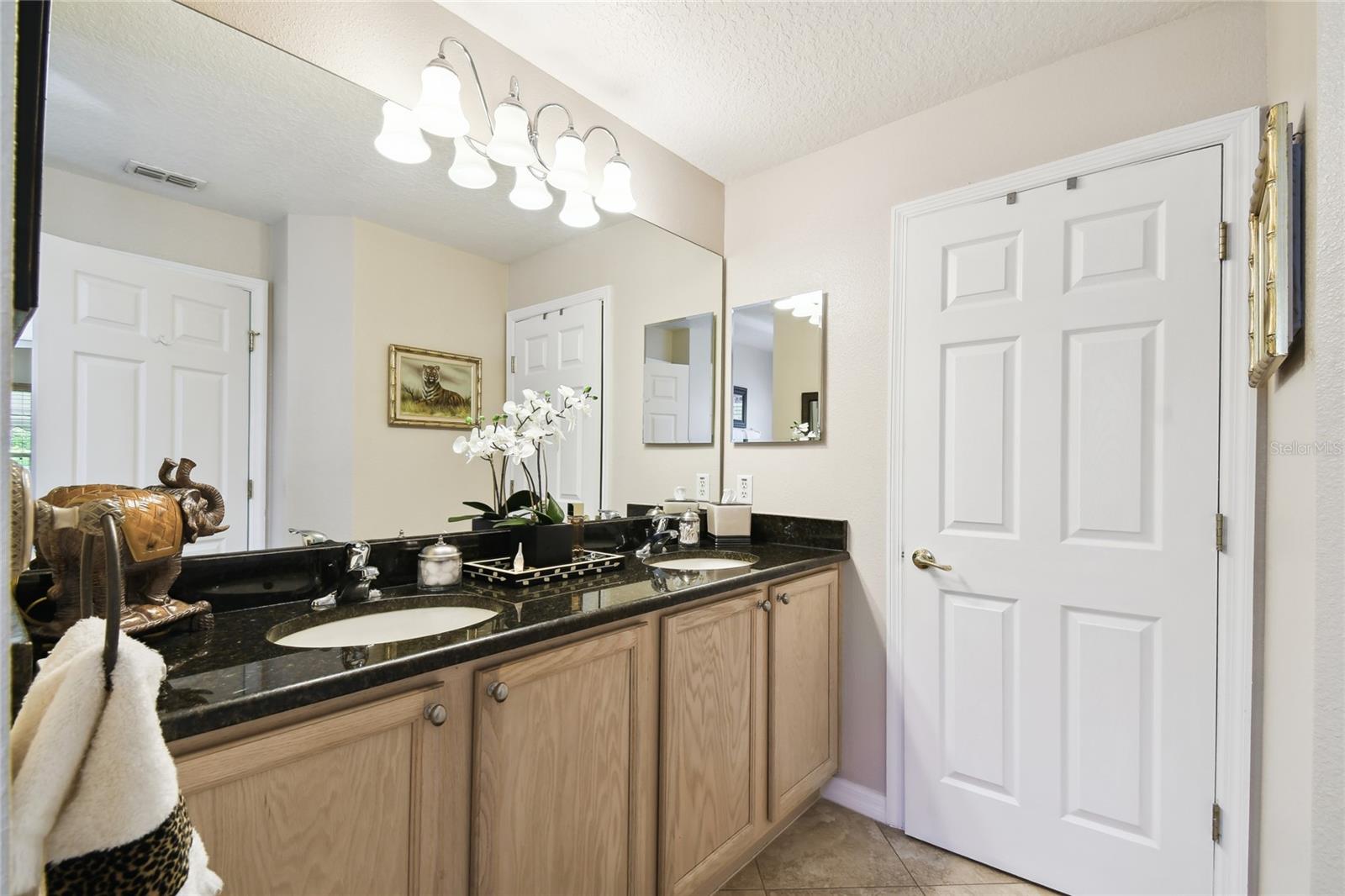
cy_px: 448
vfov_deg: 77.3
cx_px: 672
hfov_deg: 100.4
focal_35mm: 15
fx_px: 560
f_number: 7.1
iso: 100
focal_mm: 10
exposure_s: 1/8
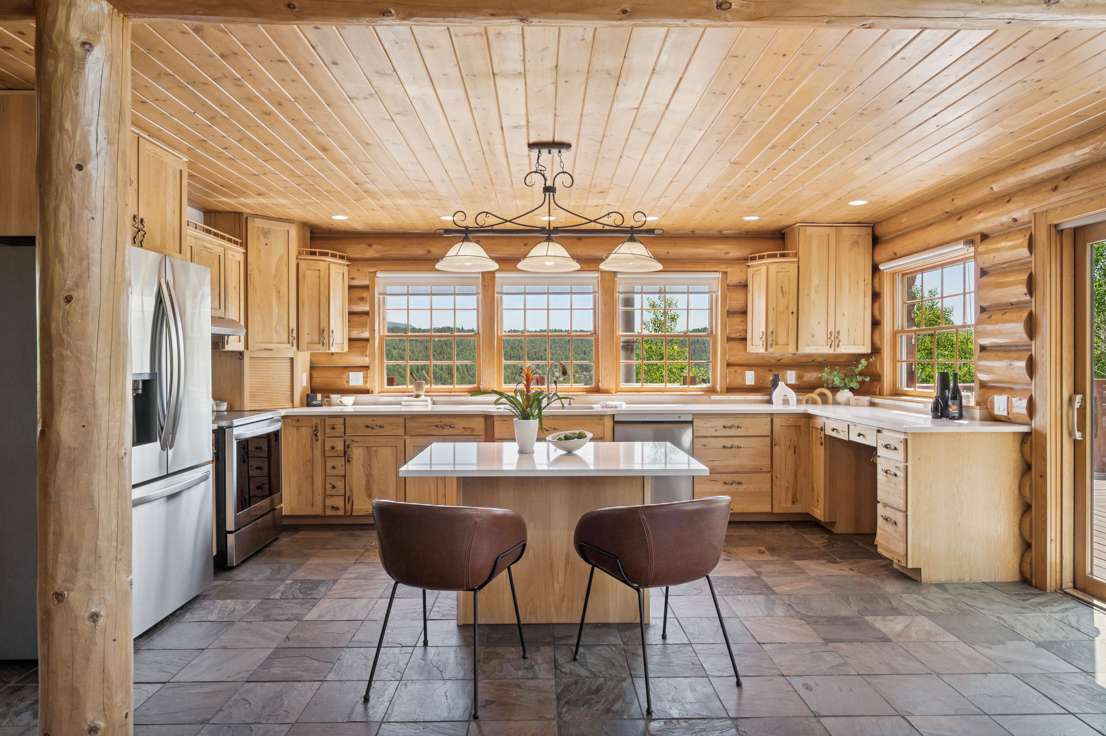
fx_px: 629
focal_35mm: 20
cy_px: 368
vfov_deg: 60.6
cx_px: 553
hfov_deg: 82.6
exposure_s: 1/200
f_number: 9
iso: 400
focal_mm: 20.5
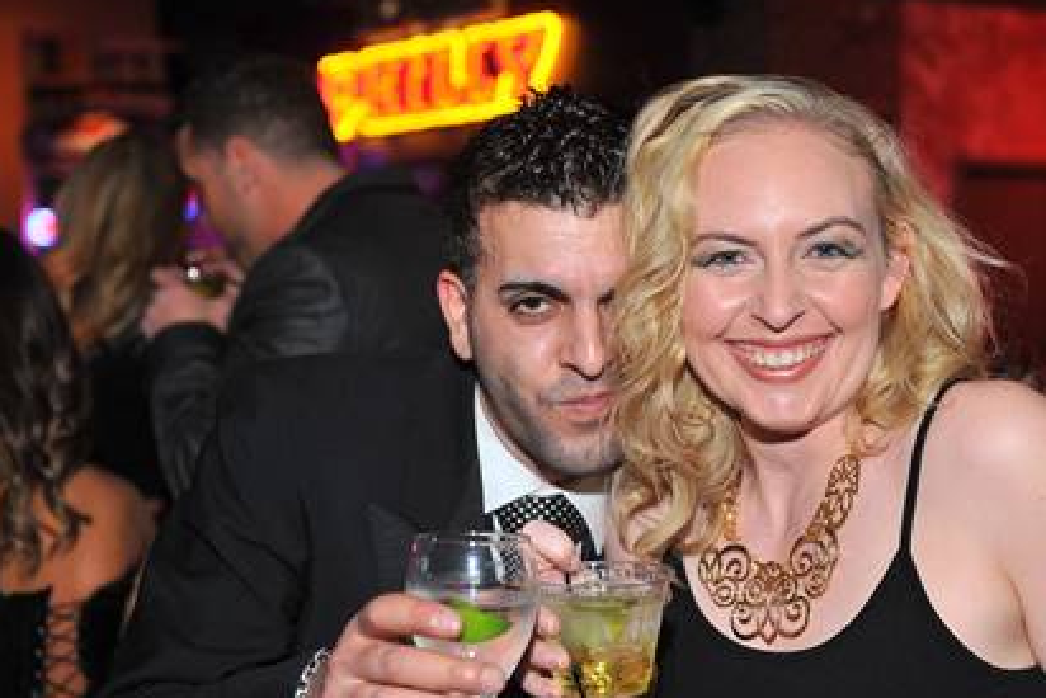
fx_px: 1860
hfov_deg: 31.3
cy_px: 437
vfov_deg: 21.2
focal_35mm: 64
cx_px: 650
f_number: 4
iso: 800
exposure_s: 1/100
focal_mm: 48
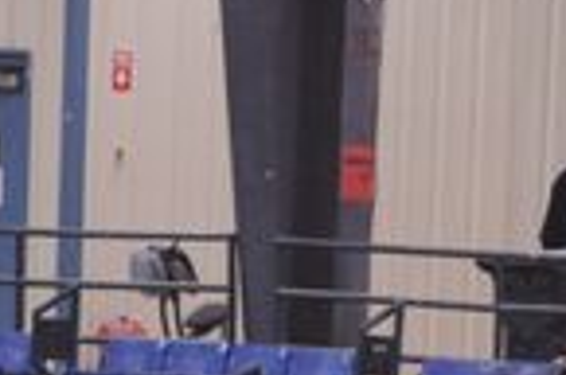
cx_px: 515
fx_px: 13884
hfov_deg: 2.3
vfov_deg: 1.5
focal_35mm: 885
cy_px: 742
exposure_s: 1/400
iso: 5000
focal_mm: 200
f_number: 2.8
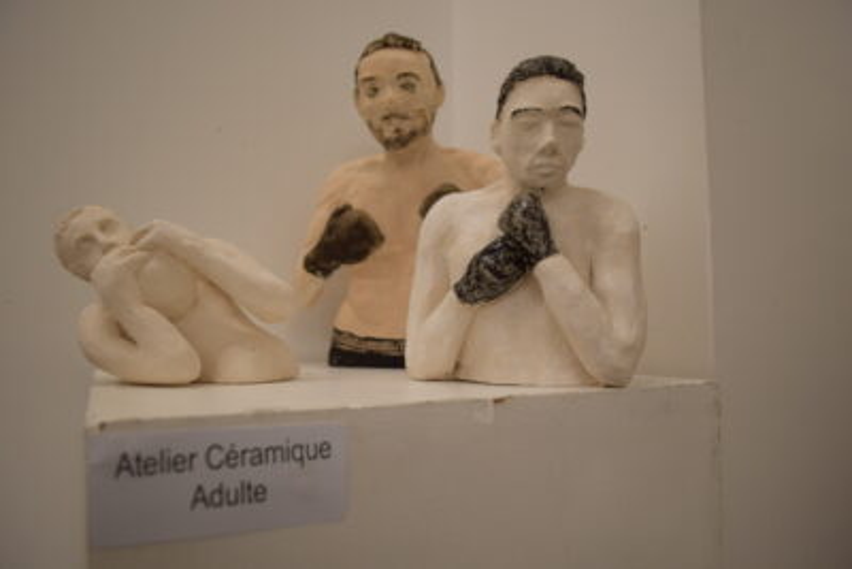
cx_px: 426
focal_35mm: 27
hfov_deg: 67.4
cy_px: 284
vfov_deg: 48.0
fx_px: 639
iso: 400
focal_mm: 18
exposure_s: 1/100
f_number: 3.5
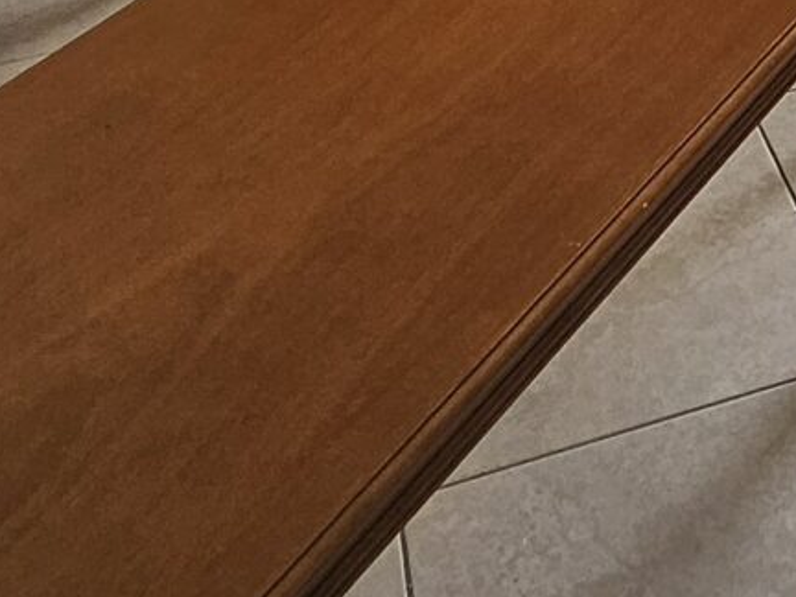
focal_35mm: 77
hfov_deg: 23.4
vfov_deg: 16.0
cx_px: 932
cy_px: -509
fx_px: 1771
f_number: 2.2
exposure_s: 1/100
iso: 40
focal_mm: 1.74
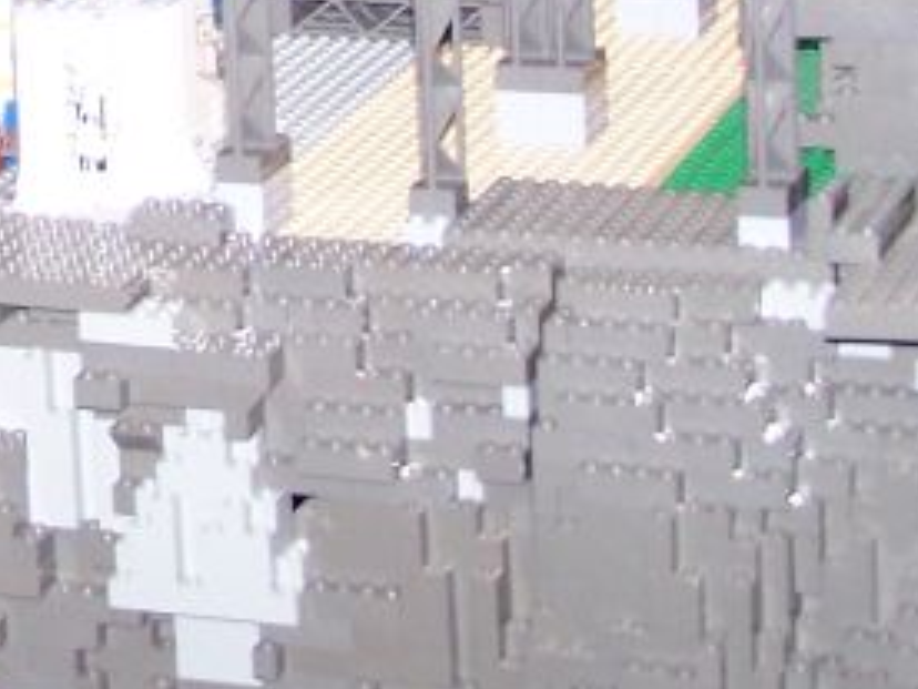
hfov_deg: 10.2
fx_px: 5012
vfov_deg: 7.6
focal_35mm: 189
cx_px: -389
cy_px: -579
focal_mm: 8.5
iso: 140
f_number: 3
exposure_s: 1/60
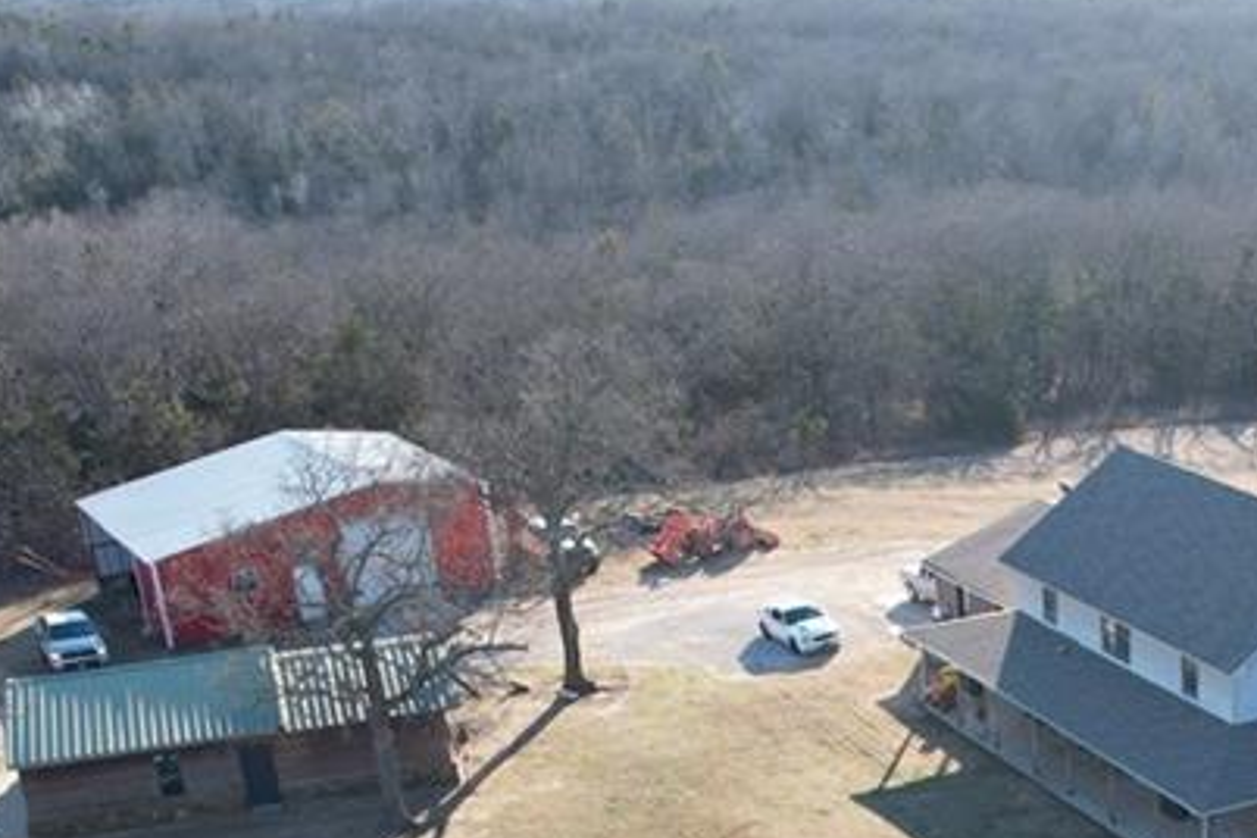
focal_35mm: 56
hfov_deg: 34.1
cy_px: 969
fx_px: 1955
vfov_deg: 22.5
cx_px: 1079
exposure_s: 1/640
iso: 200
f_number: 2.8
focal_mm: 8.38
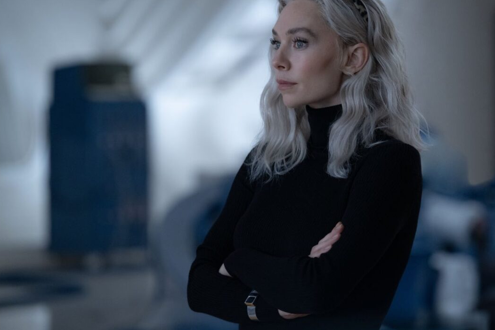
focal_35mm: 177
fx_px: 2434
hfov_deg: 11.6
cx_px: 268
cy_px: 142
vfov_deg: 7.8
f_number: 3.5
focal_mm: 155
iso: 3200
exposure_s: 1/160
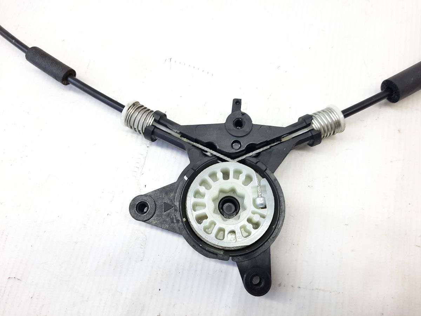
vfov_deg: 54.9
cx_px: 210
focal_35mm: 25
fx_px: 304
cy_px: 158
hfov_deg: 69.4
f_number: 2
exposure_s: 1/50
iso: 100
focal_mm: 4.6
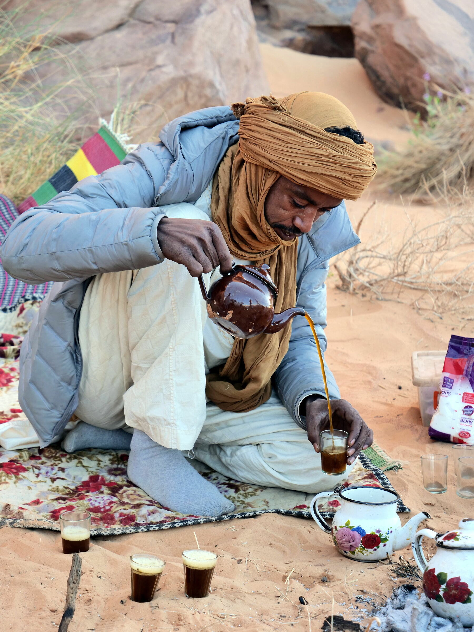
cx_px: 237
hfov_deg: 16.8
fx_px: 1607
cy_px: 316
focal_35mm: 88
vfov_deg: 22.3
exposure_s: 1/250
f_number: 4.5
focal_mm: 44
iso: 800
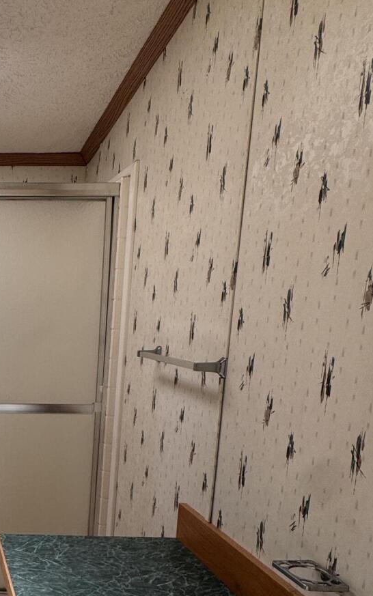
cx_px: -77
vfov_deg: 55.6
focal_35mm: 34
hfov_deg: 31.2
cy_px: 394
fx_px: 553
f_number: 2.2
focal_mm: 2.22
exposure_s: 1/99
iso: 64
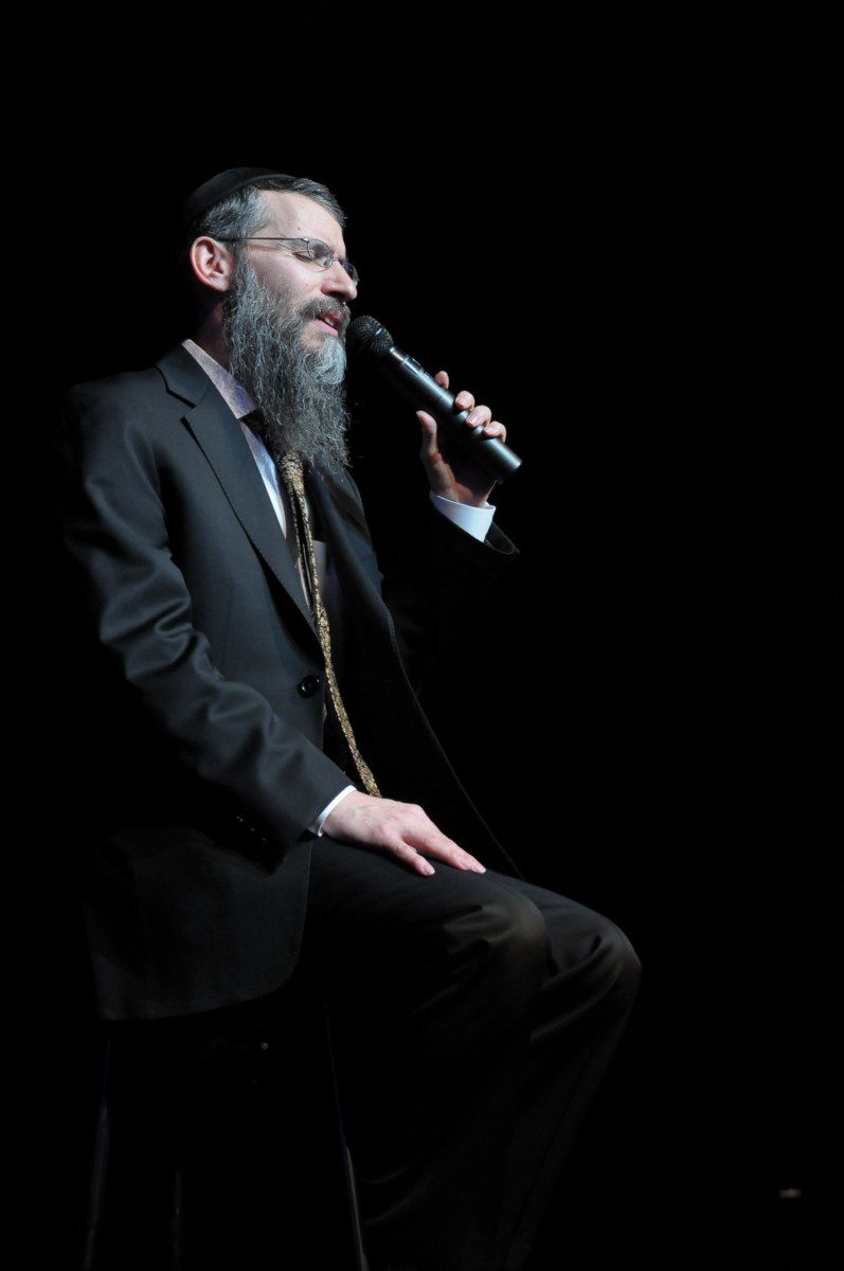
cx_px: 422
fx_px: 2909
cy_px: 636
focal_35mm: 82
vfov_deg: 24.6
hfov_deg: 16.5
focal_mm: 55
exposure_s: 1/100
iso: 1000
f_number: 5.6
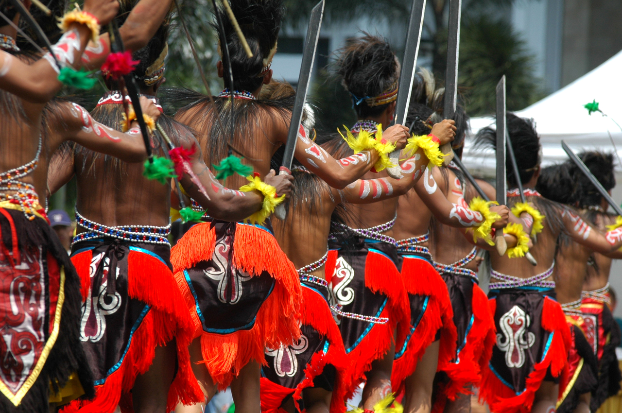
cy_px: 206
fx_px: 5177
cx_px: 311
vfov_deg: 4.6
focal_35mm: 300
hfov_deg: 6.9
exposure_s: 1/640
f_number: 5.6
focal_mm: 200
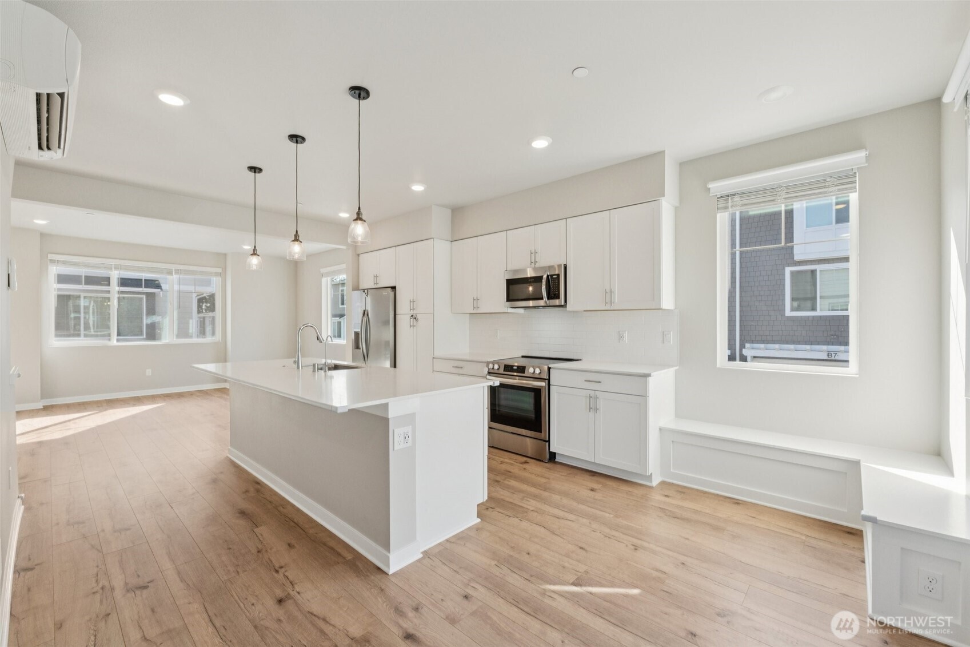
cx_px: 485
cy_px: 324
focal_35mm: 15
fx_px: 404
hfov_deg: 100.4
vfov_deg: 77.3
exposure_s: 1/25
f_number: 9
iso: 250
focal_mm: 10
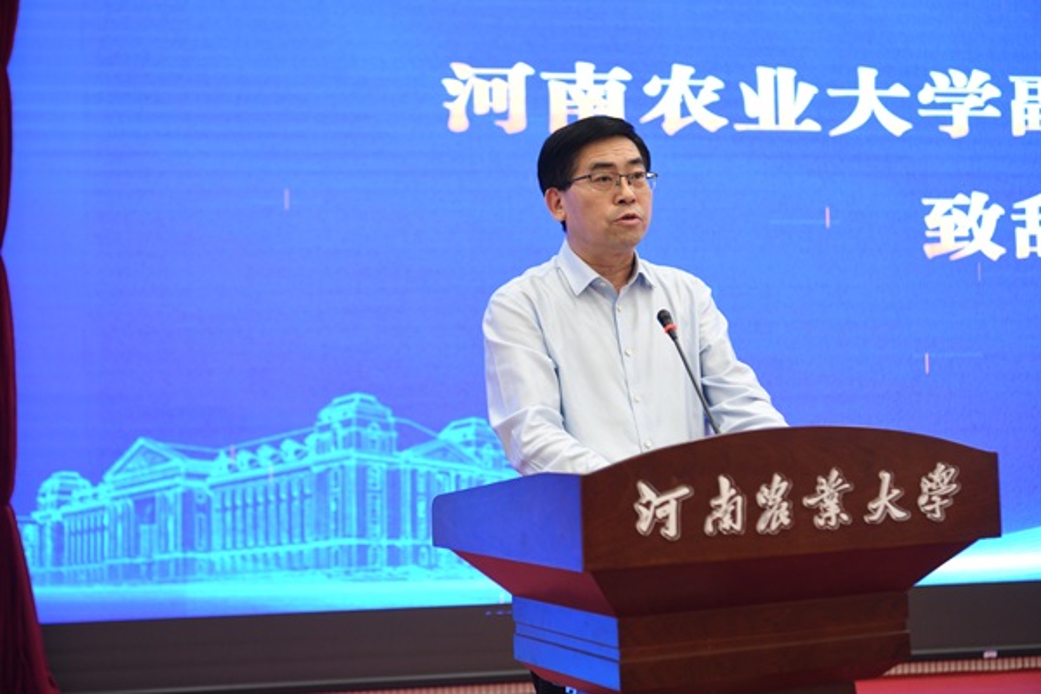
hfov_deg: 35.6
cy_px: 347
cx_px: 520
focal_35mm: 56
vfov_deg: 24.2
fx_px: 1619
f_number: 3.5
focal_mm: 56
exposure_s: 1/100
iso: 1250
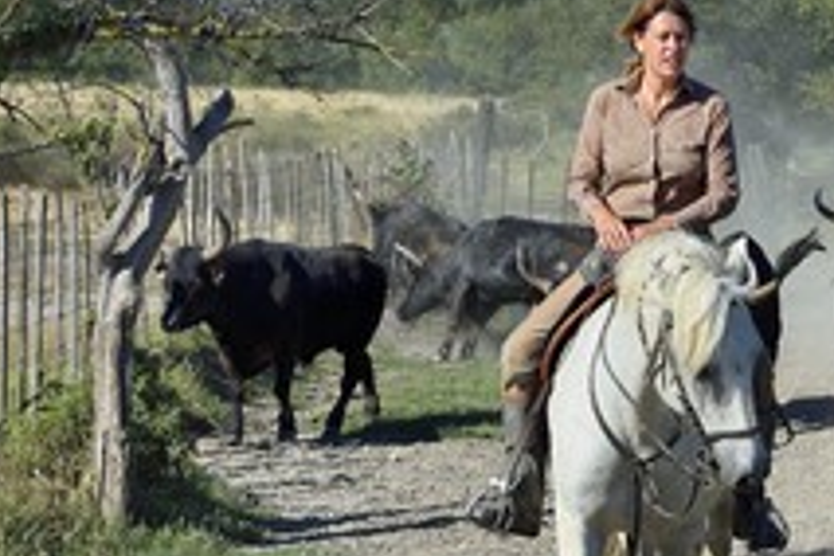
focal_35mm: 142
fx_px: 3289
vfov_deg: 9.6
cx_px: 807
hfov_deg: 14.3
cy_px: 419
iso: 400
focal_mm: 72
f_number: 8
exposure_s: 1/1000
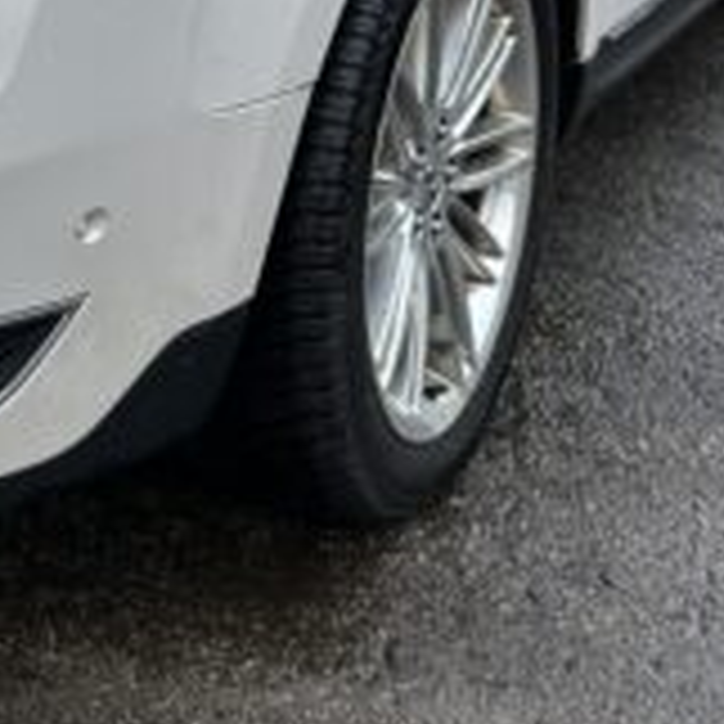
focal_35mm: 66
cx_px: -112
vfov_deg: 24.7
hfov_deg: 24.1
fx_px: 1562
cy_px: -29
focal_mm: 6.86
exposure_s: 1/120
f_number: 1.78
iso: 64
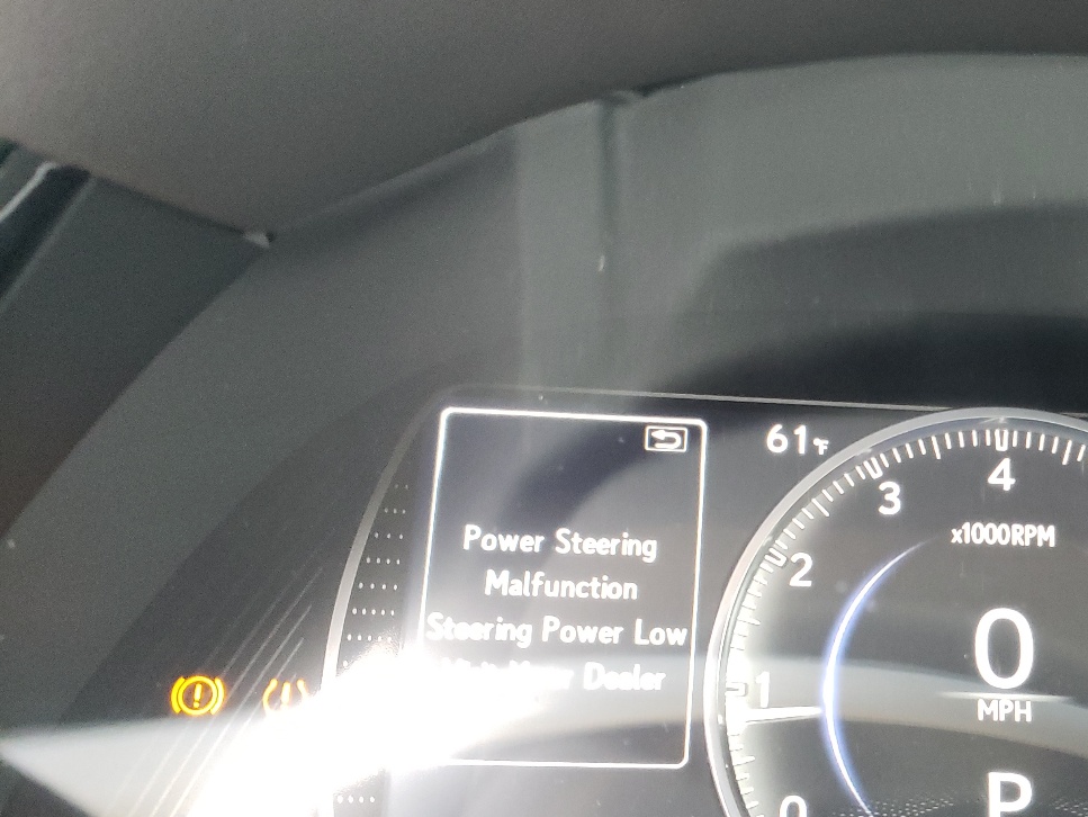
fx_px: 1352
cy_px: 521
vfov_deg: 33.4
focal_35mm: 43
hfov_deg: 41.6
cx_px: 899
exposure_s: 1/40
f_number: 1.5
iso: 319
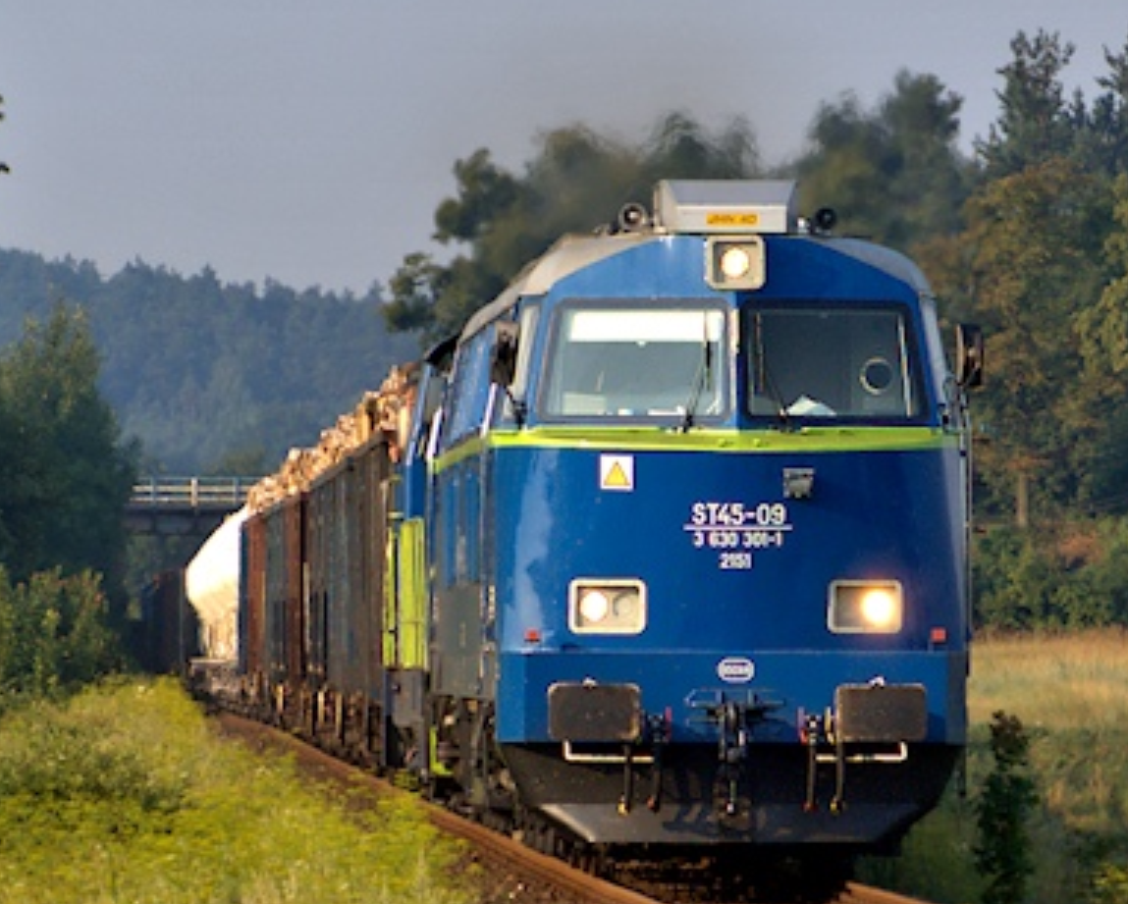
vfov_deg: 4.1
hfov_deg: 5.1
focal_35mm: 376
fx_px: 12562
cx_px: 1107
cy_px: 526
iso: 200
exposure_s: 1/400
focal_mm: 100
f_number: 8
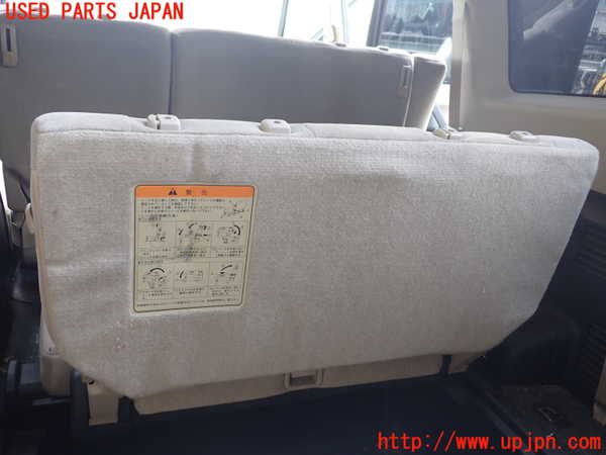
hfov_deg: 60.0
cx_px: 303
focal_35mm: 30
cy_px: 228
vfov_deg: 46.8
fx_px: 525
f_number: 2.3
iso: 200
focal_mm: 5.4
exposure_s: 1/50
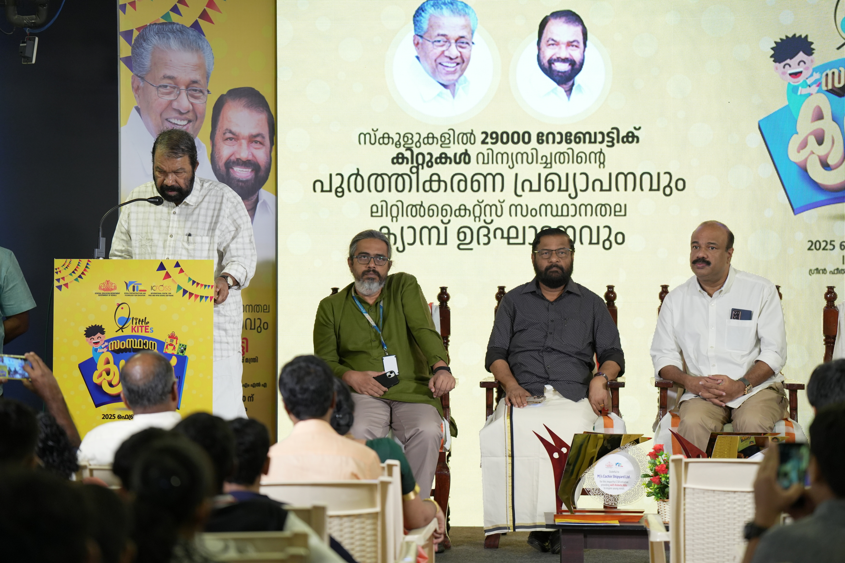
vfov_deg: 10.2
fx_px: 3169
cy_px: 282
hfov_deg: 15.2
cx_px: 422
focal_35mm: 135
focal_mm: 135
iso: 1250
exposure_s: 1/200
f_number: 2.8
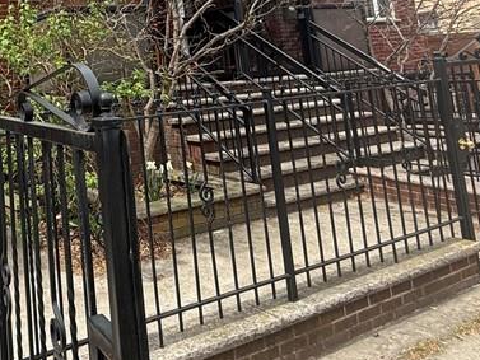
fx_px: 527
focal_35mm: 38
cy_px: 9
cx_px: 51
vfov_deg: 34.7
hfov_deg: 44.7
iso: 50
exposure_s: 1/448
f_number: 2.2
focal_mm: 2.22
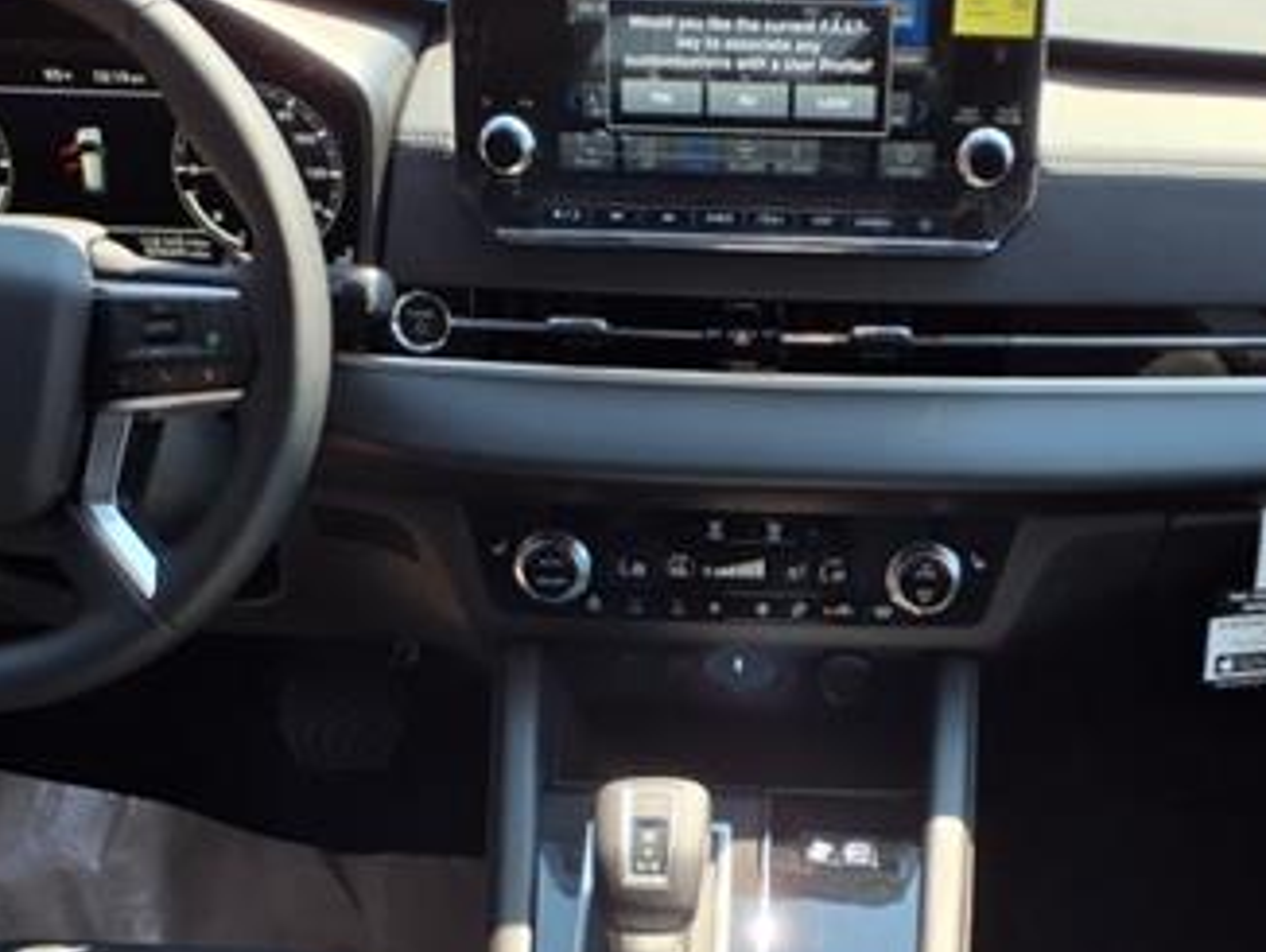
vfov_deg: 27.1
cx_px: 761
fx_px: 1940
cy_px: 754
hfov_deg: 36.0
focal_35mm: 53
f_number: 1.9
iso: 40
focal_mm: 3.58
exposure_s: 1/217
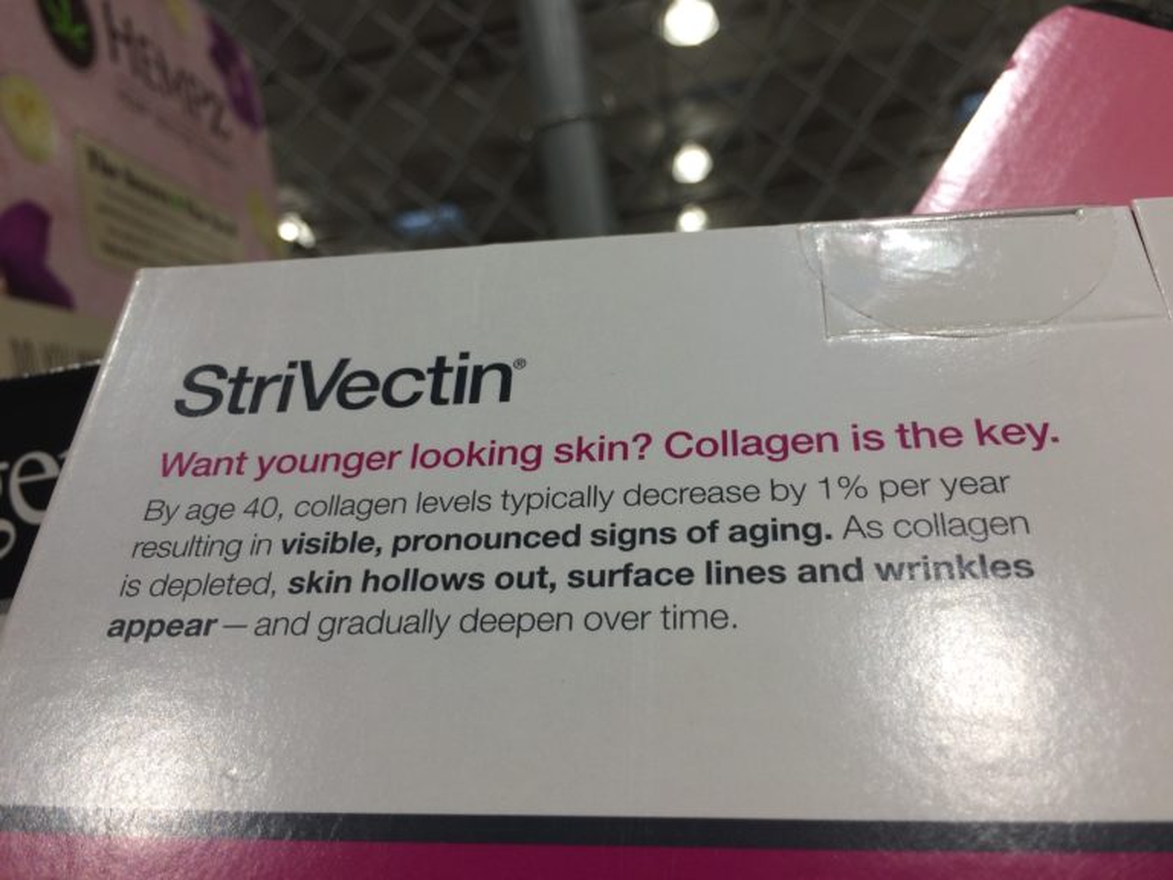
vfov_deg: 48.2
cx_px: 586
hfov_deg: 61.7
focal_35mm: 29
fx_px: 983
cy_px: 440
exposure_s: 1/60
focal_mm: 4.15
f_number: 2.2
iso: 40
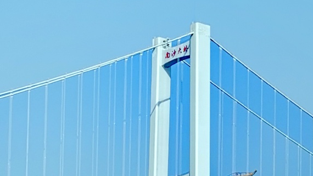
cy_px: 283
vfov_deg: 8.0
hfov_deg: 14.4
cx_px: 141
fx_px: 1237
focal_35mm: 149
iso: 50
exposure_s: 1/2114
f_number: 1.8
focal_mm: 5.58
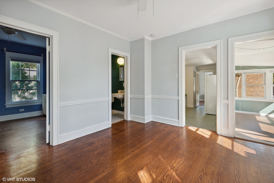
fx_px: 122
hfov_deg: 96.7
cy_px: 92
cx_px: 137
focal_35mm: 16
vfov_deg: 73.8
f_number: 8
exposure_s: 1/30
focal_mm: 16
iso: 320
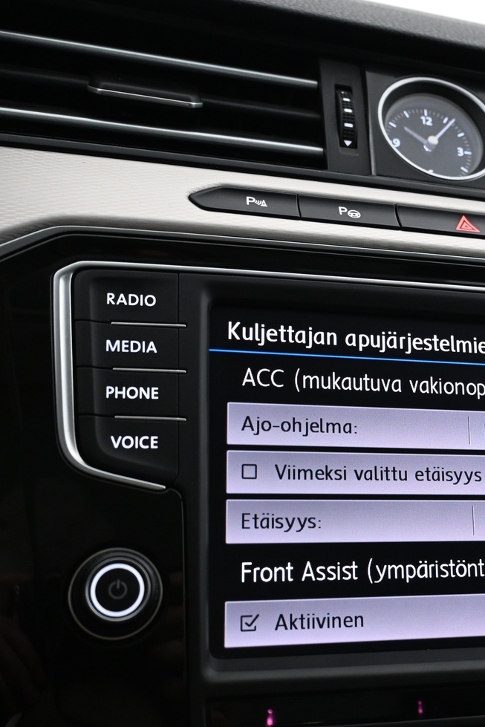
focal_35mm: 48
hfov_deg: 27.0
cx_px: 420
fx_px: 978
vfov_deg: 40.8
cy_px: 375
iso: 1250
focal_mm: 19.5
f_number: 3.8
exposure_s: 1/30
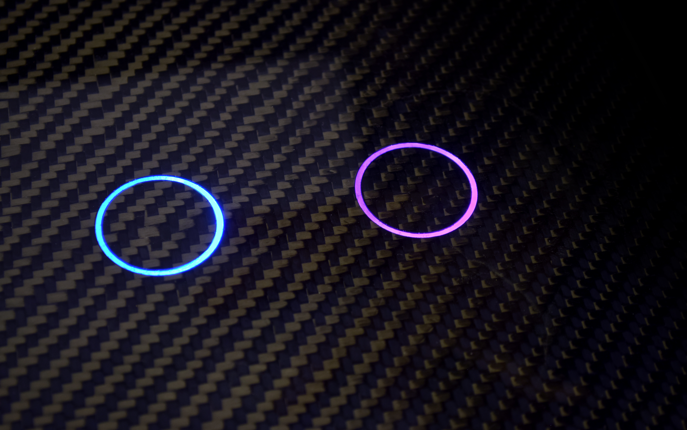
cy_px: 212
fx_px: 1535
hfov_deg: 25.2
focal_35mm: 82
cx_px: 331
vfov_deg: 15.9
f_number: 5.6
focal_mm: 50
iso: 200
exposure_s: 1/8
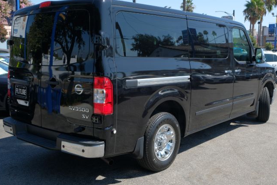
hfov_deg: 47.4
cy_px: 93
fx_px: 315
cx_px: 139
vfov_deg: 32.6
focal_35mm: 41
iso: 250
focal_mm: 24.3
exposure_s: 1/250
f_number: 8
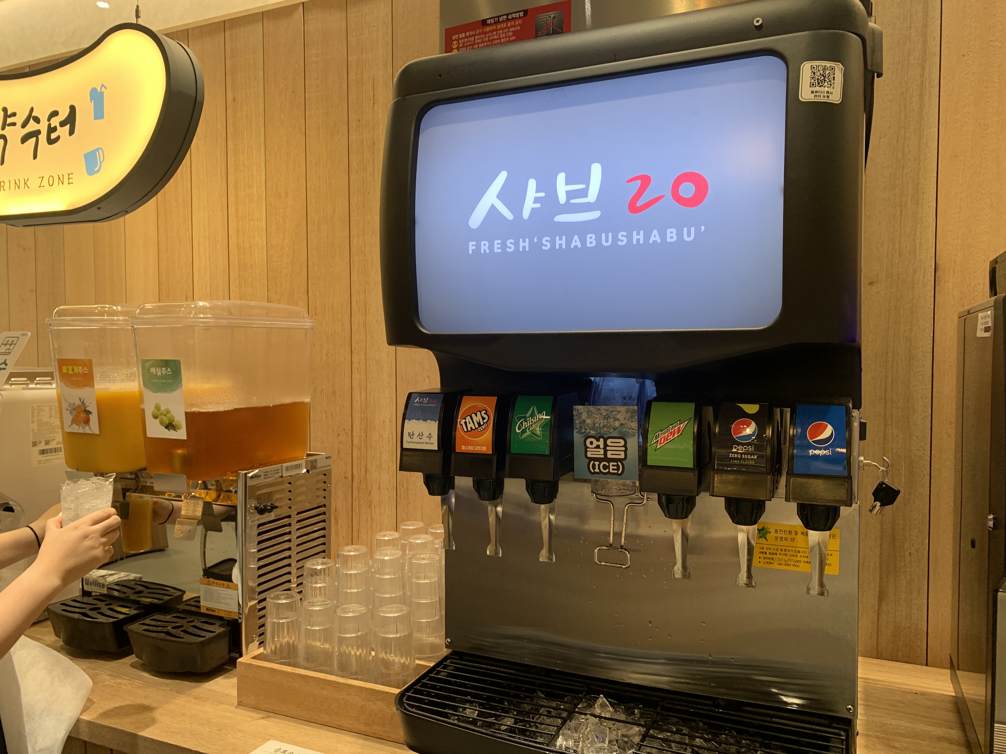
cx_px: 503
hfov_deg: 67.3
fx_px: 756
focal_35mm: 26
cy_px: 377
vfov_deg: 53.1
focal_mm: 4.25
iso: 100
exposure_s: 1/60
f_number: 1.8
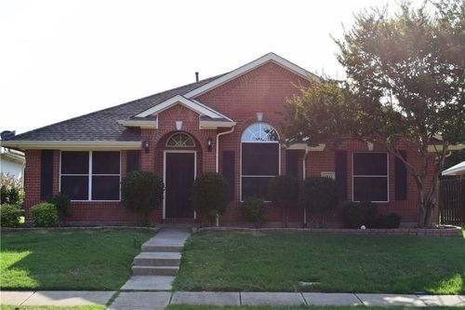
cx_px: 232
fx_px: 658
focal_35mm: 51
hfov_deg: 38.9
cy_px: 155
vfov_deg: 26.5
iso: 400
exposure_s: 1/400
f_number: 11
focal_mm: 34
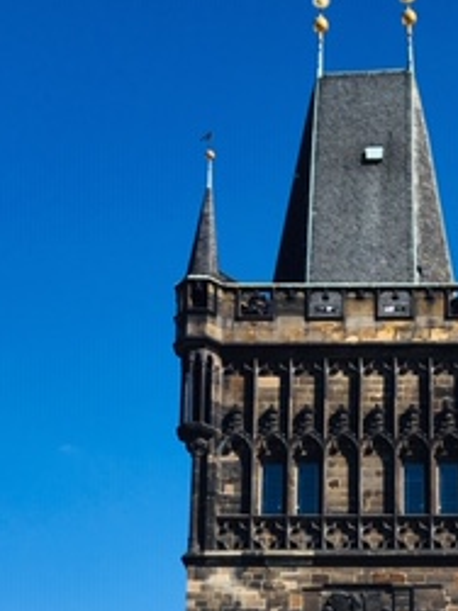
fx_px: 1307
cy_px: 689
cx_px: 382
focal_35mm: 74
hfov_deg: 19.6
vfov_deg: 24.4
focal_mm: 4.15
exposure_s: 1/1603
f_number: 2.2
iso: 25
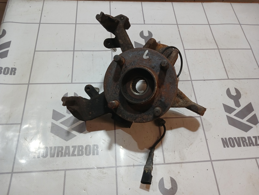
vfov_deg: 51.4
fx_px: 202
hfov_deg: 65.3
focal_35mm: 27
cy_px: 98
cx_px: 130
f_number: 1.8
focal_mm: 4
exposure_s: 1/50
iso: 50
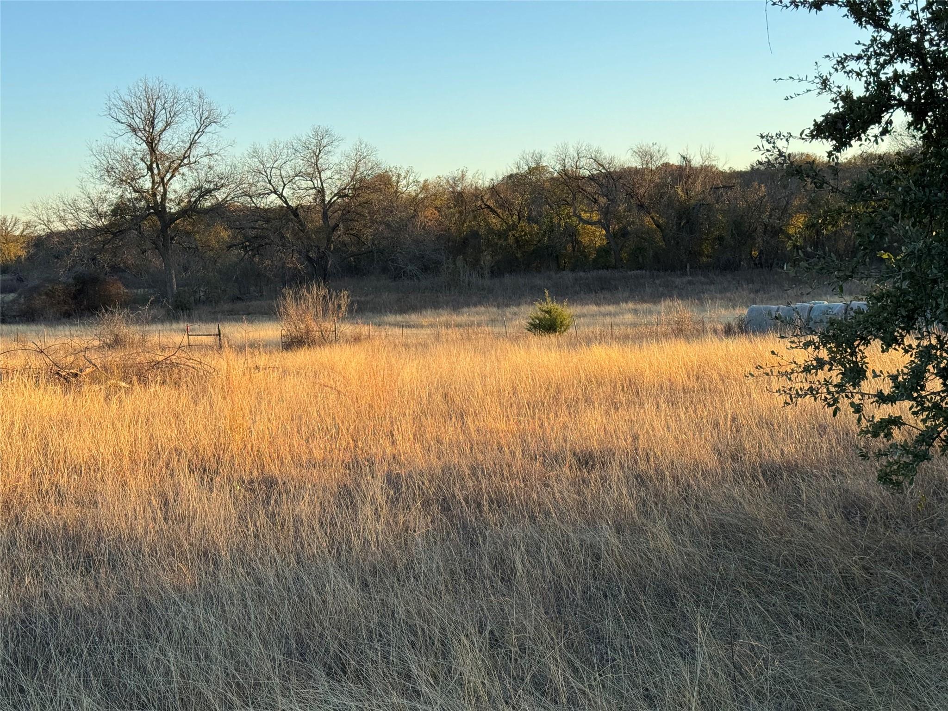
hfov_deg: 39.7
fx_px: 1315
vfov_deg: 30.3
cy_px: 356
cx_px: 474
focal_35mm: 48
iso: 64
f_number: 1.78
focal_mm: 6.76
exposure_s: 1/1011
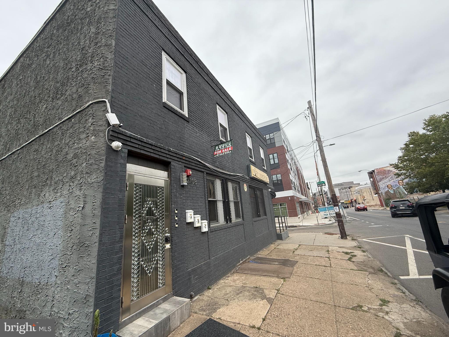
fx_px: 182
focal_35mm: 14
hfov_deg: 102.1
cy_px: 168
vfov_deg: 85.7
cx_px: 224
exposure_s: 1/421
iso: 64
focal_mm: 2.22
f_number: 2.2
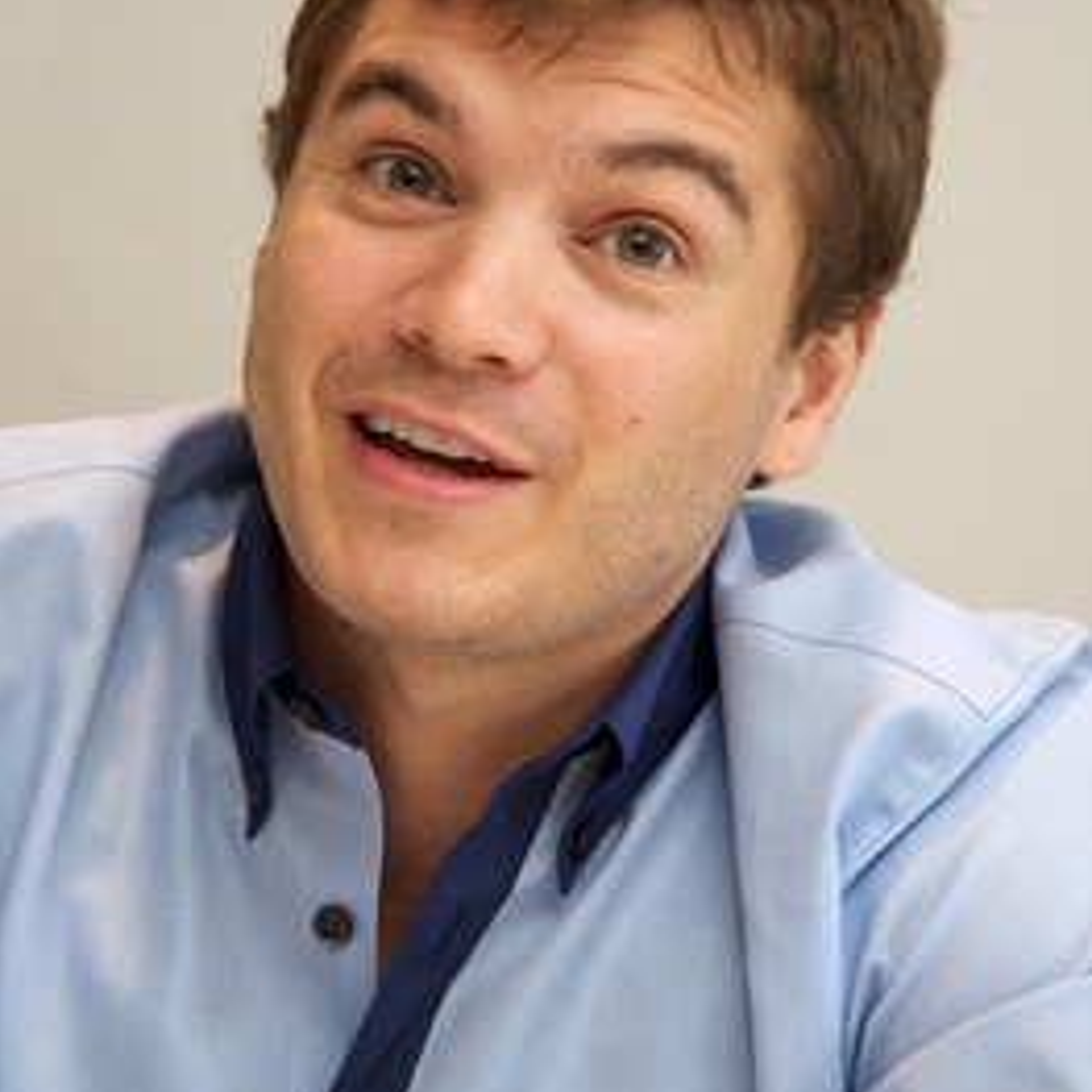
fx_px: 9208
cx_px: 544
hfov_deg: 6.8
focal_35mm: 258
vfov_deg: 6.8
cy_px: 424
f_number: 7.1
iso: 500
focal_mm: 200
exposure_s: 1/60
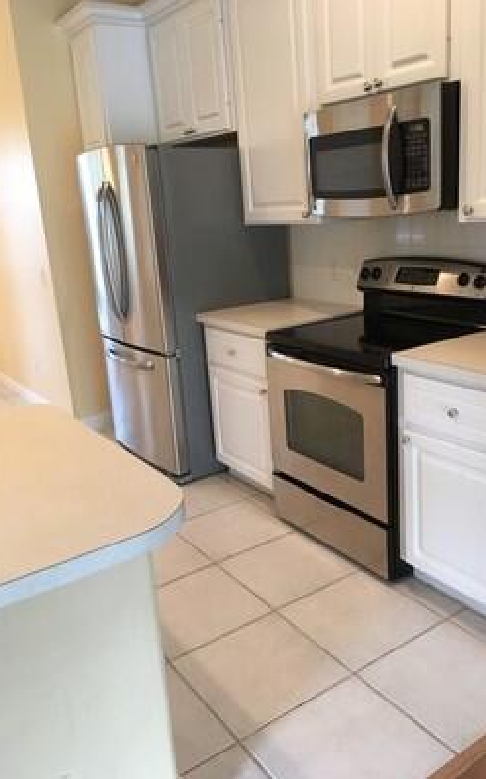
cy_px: 390
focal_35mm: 31
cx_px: 282
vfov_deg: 61.2
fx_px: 657
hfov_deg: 40.5
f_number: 2.2
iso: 125
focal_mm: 4.15
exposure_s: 1/30
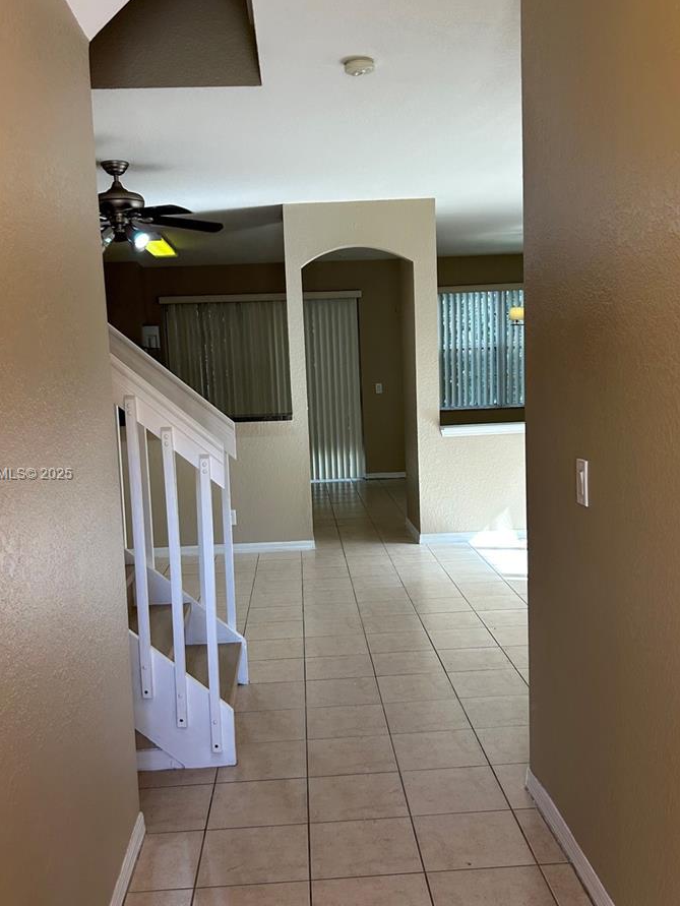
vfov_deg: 52.6
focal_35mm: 35
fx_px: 916
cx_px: 342
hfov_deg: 40.7
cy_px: 475
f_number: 1.5
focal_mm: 5.7
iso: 80
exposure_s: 1/120
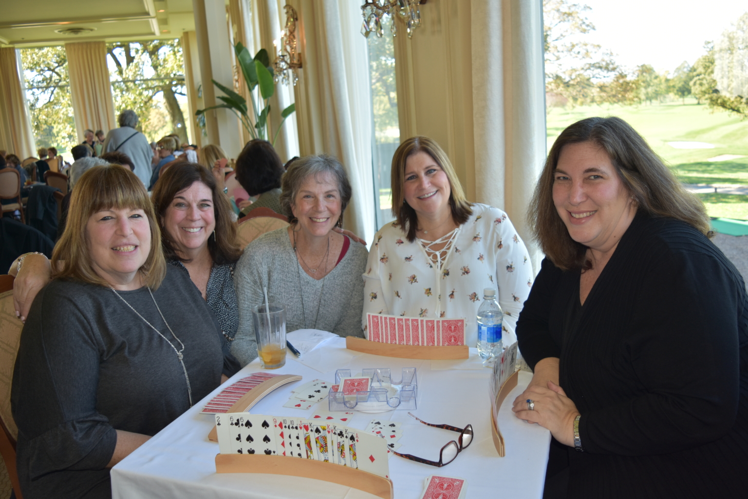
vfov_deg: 41.7
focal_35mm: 32
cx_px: 374
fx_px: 654
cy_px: 250
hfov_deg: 59.5
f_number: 3.8
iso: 200
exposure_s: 1/160
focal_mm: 21
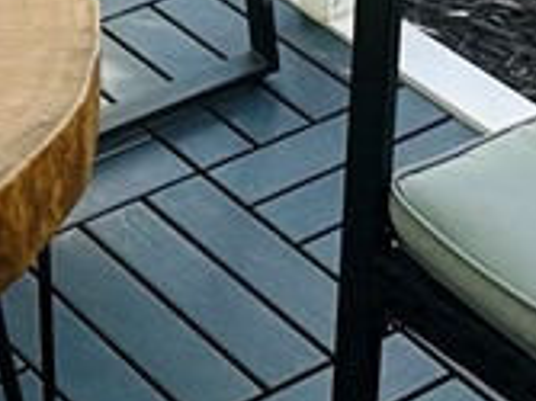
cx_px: 177
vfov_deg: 8.8
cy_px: -667
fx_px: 2275
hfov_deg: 13.4
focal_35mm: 147
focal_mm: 6.86
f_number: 1.78
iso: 80
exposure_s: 1/1009
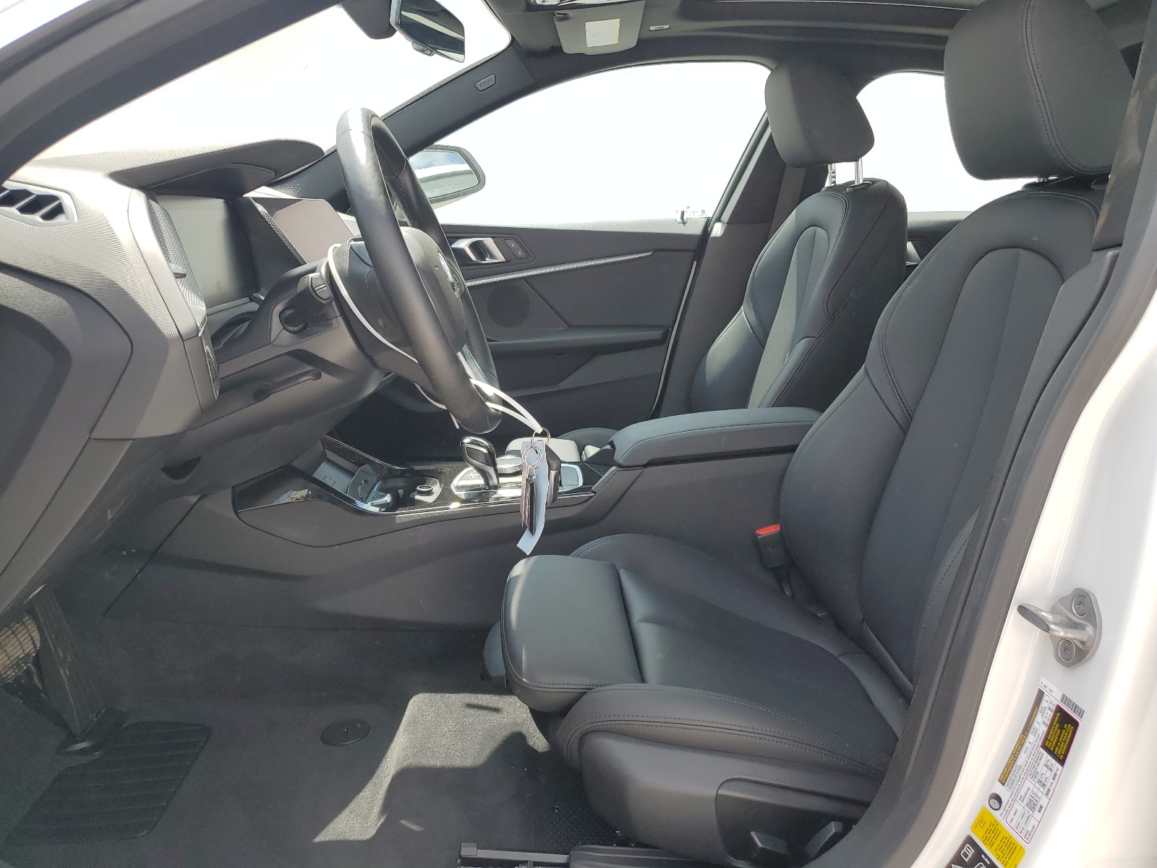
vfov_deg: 53.1
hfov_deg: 67.3
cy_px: 434
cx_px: 578
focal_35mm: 26
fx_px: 869
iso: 50
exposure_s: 1/714
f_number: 1.5
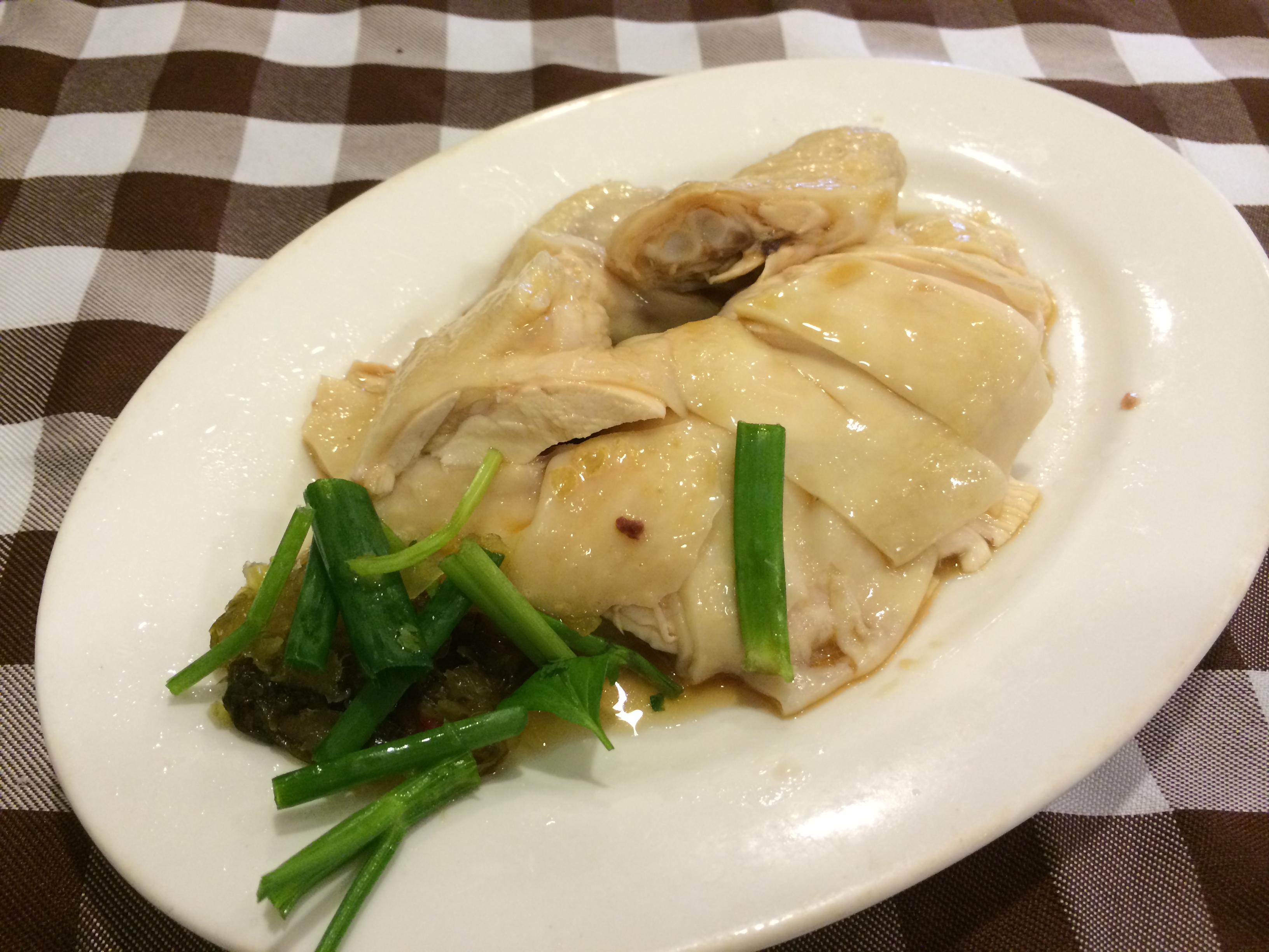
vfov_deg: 46.8
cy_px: 476
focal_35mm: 30
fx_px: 1100
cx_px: 634
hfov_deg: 60.0
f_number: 2.2
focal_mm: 4.12
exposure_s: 1/33
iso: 250
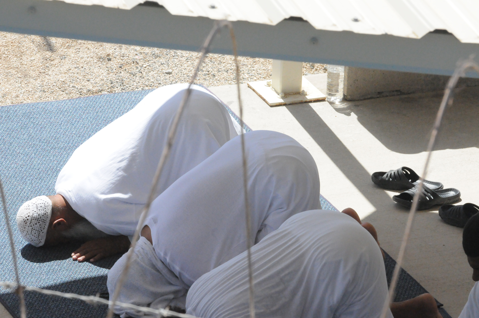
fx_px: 3987
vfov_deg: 4.6
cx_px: 240
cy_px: 159
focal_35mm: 300
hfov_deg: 6.9
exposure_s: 1/1250
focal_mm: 200
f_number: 16
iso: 3200
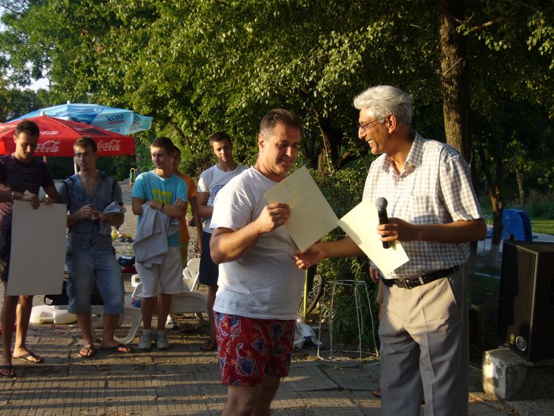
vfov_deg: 28.6
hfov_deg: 37.5
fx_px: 816
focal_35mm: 51
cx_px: 277
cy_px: 208
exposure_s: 1/160
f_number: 3.4
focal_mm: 8.5
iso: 64
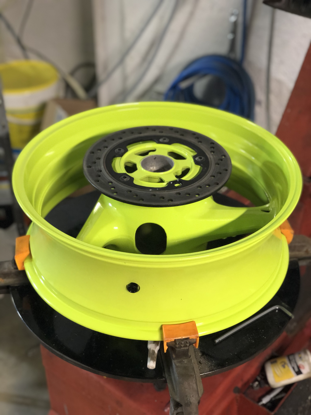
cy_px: 208
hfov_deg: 28.0
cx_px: 156
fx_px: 623
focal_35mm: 52
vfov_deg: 36.8
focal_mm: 6
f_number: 2.4
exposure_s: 1/13
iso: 160
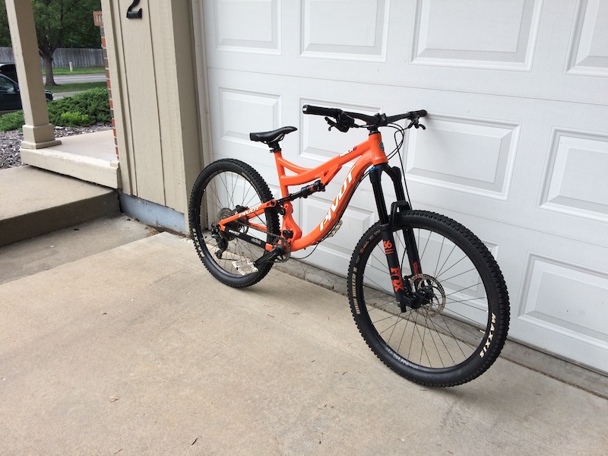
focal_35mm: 29
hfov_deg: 61.7
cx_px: 304
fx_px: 509
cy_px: 228
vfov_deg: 48.2
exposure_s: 1/120
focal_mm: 4.15
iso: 32
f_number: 2.2
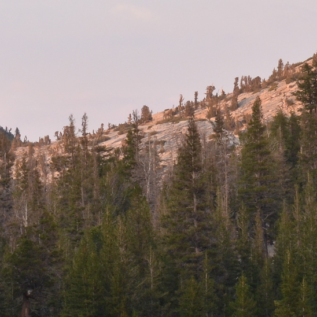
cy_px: 192
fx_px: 3005
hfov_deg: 6.0
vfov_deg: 6.0
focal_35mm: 290
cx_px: -59
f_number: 9
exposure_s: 1/60
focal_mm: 50
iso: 400
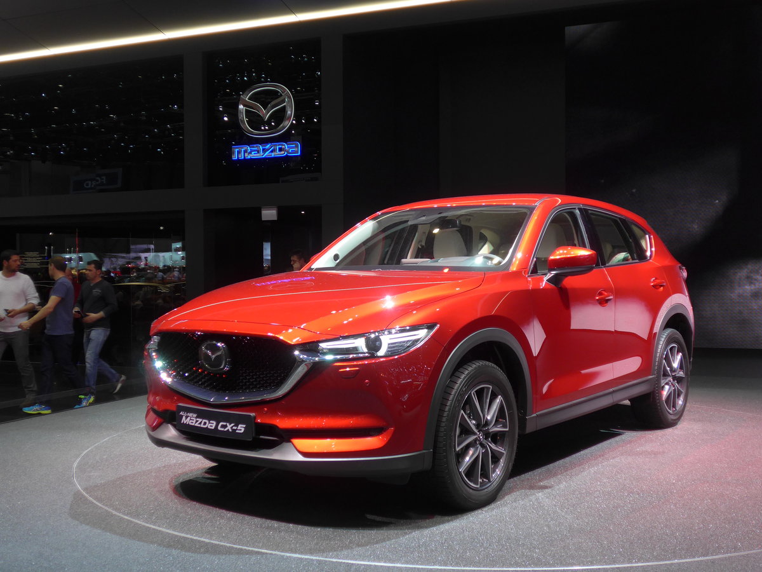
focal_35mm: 41
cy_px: 286
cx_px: 381
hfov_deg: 45.8
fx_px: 903
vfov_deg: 35.1
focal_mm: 8.4
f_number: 2.6
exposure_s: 1/60
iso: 200
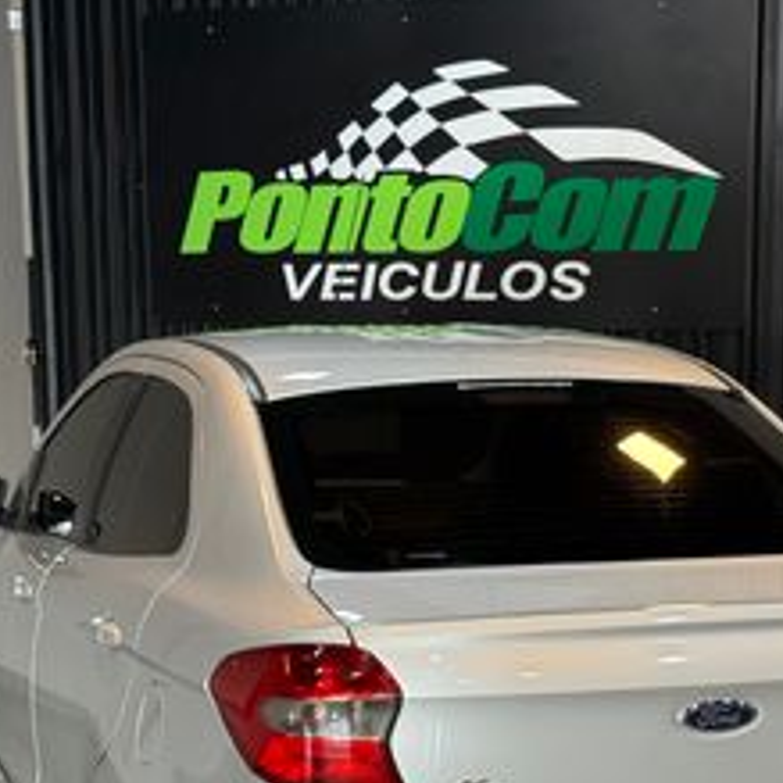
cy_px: 568
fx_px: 2329
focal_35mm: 91
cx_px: 468
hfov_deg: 19.1
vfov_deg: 19.0
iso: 125
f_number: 1.78
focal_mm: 6.76
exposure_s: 1/60
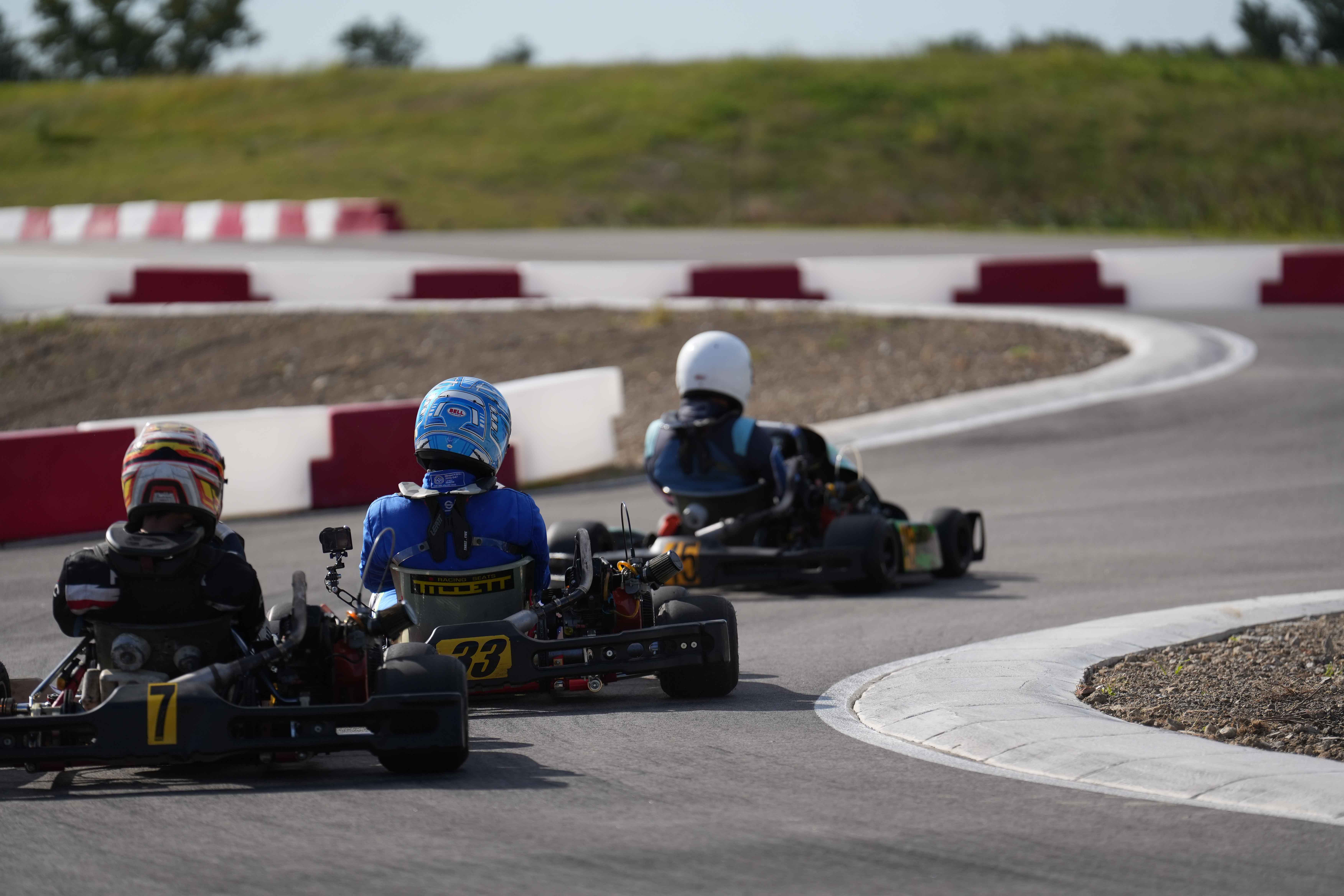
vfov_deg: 7.1
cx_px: 672
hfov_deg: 10.6
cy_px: 448
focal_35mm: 194
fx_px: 7242
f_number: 2.8
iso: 200
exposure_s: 1/5000
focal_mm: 194
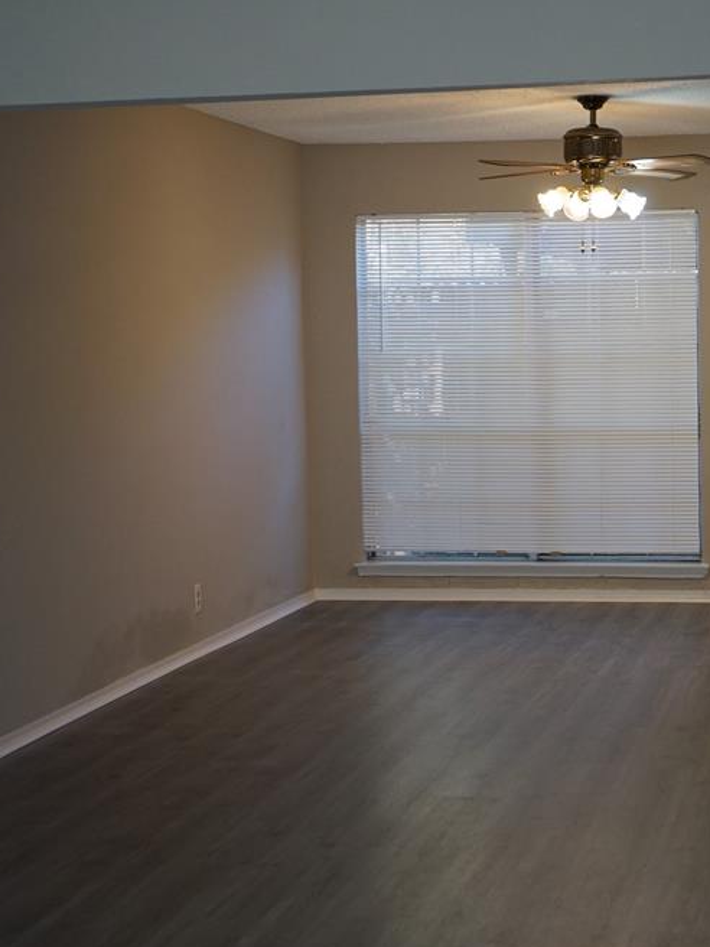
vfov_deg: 28.2
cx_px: 531
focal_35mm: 69
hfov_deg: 21.1
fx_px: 1887
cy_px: 465
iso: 1250
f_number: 4.5
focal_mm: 46
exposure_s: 1/160
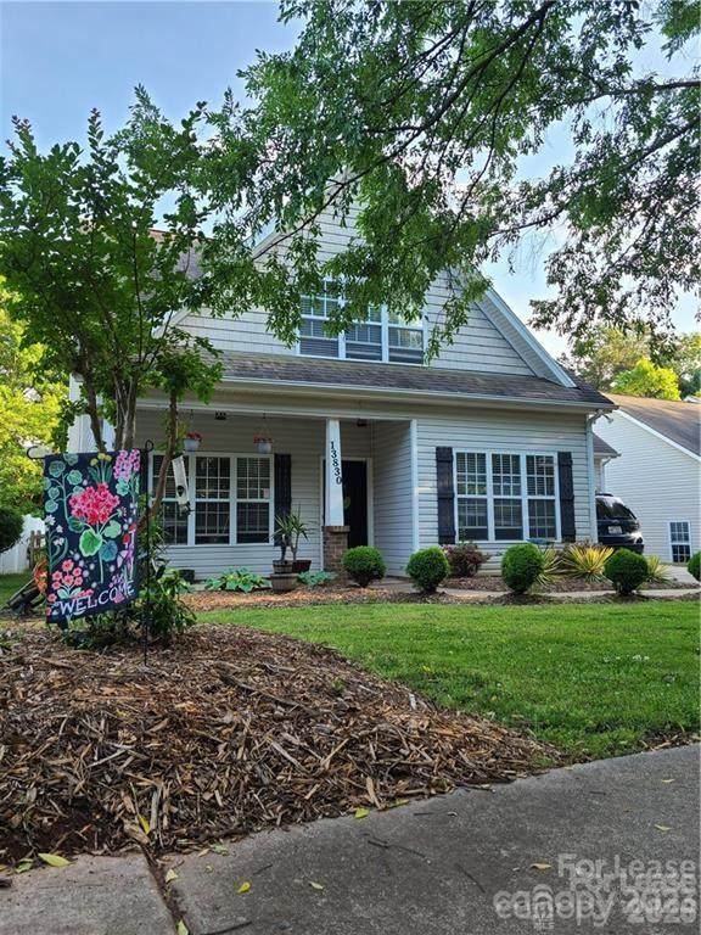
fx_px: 702
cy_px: 468
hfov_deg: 53.1
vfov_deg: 67.3
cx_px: 350
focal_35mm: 26
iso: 40
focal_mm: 5.4
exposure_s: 1/149
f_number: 1.8
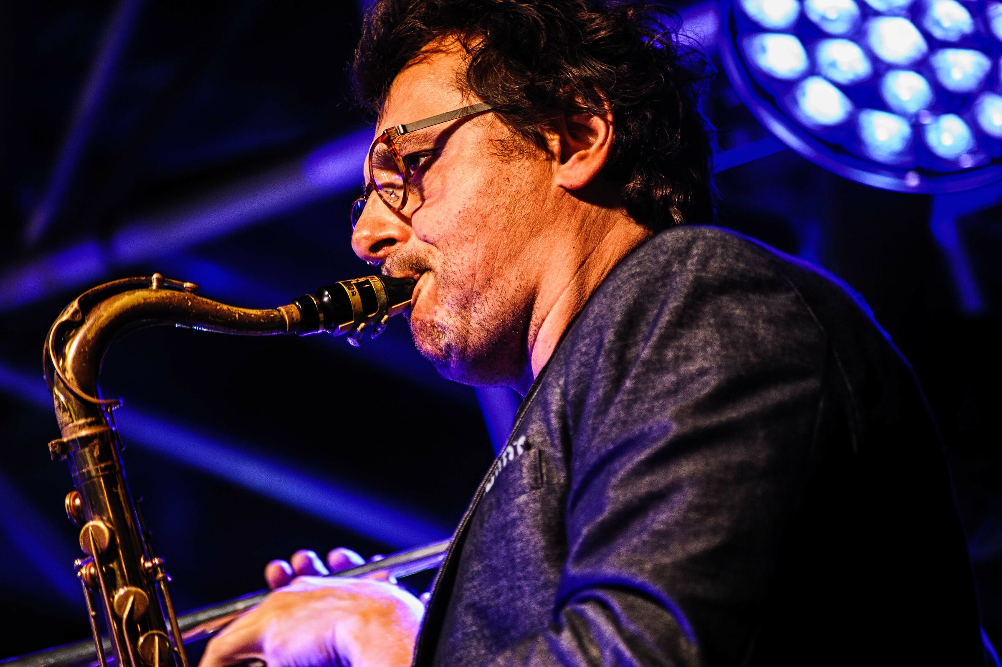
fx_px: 6676
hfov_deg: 8.6
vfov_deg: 5.7
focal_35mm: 240
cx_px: 501
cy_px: 334
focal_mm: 240
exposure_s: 1/125
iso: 3200
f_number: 5
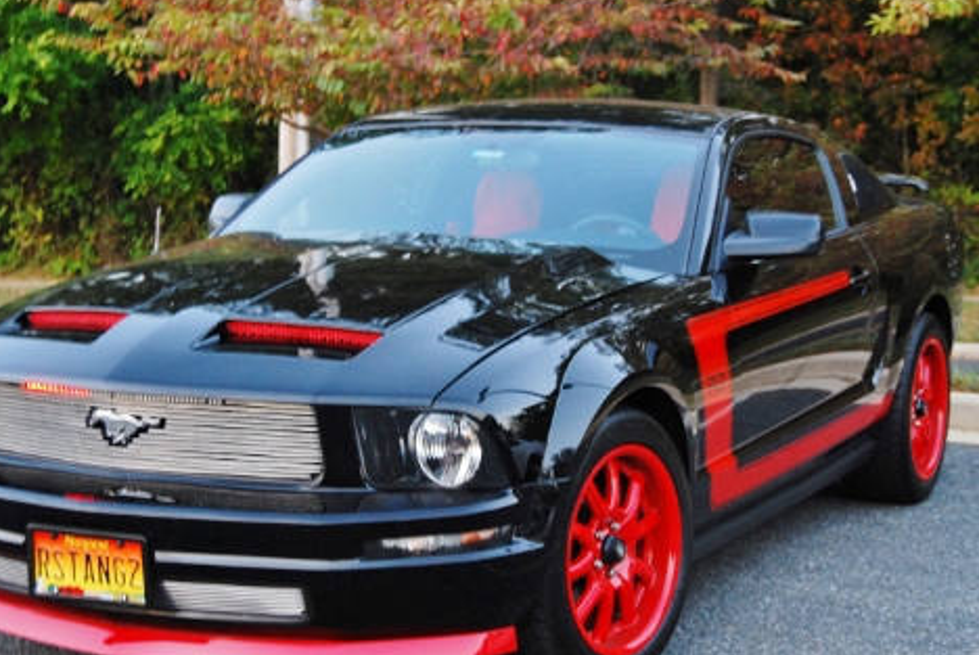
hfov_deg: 26.0
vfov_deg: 17.5
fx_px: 2123
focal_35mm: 78
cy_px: 268
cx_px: 443
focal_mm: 38
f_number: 4.8
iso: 560
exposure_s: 1/30
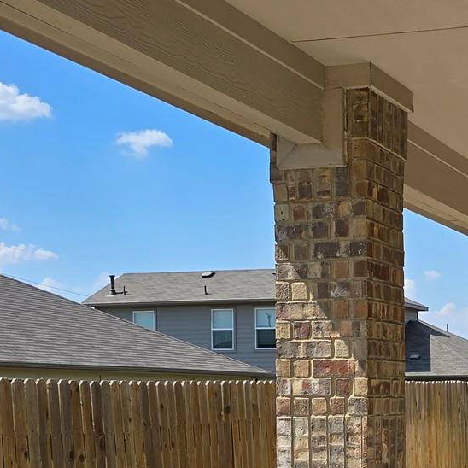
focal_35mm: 76
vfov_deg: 22.0
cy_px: 453
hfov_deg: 21.6
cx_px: 518
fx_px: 1162
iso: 12
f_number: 1.7
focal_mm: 6.3
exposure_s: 1/848
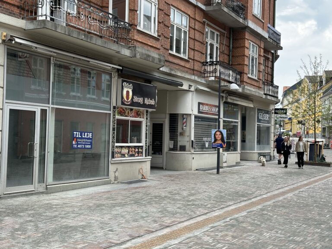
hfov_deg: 39.7
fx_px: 460
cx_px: 166
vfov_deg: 30.3
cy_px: 124
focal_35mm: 48
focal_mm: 6.86
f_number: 1.78
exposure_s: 1/953
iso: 64
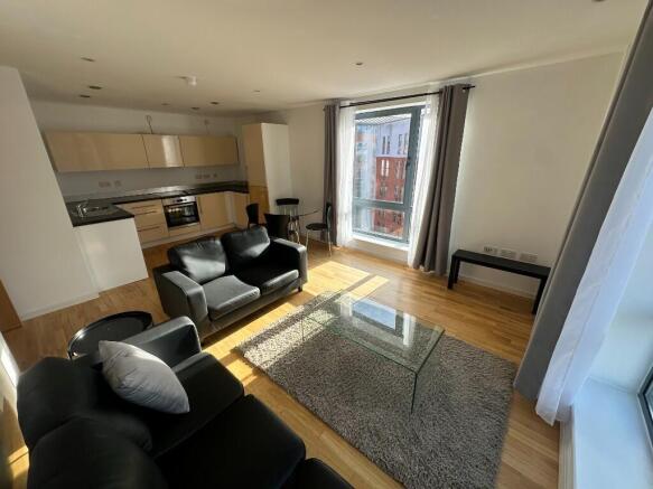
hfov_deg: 102.1
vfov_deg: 85.7
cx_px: 326
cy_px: 244
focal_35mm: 14
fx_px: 264
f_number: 2.2
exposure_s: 1/373
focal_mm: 2.22
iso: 40
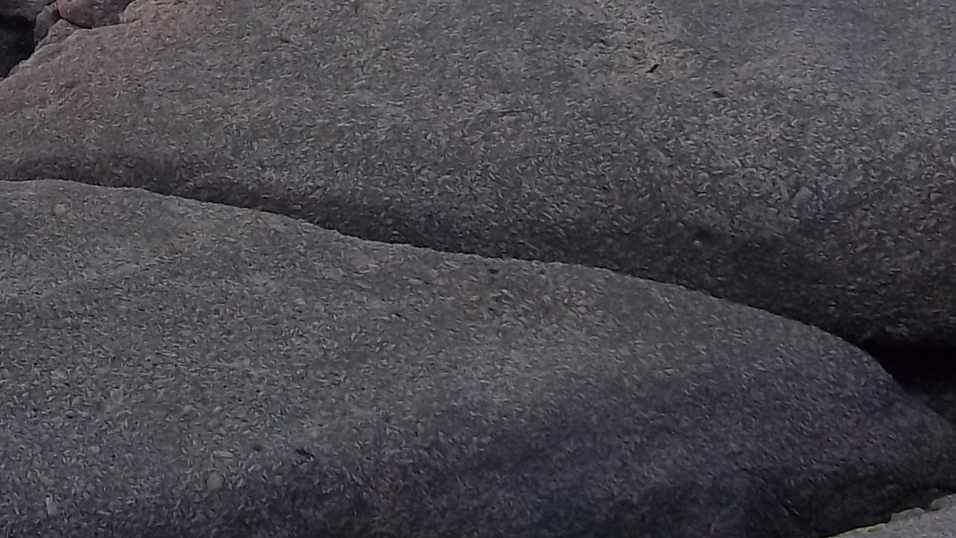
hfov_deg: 17.4
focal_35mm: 116
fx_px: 2941
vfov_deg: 9.9
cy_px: -443
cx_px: -279
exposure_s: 1/320
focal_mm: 6.5
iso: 80
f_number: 3.1
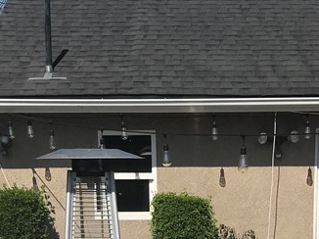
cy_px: 359
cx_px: 200
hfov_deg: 22.2
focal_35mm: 88
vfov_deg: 15.5
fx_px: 810
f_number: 1.8
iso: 20
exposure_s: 1/4566
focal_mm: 3.99
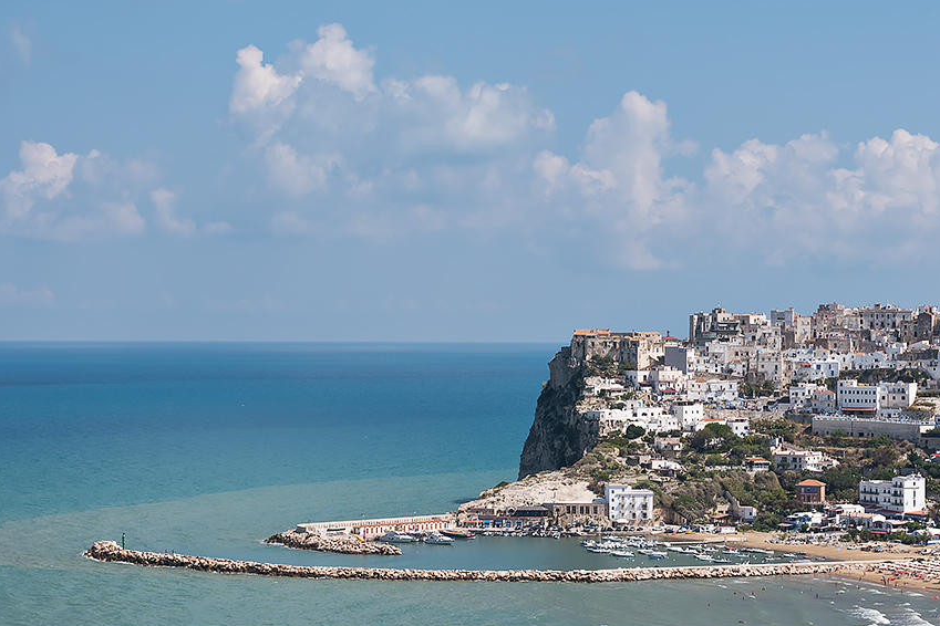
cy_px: 212
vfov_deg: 13.8
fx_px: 2585
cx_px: 448
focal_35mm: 99
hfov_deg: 20.6
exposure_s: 1/320
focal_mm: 70
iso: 100
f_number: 10
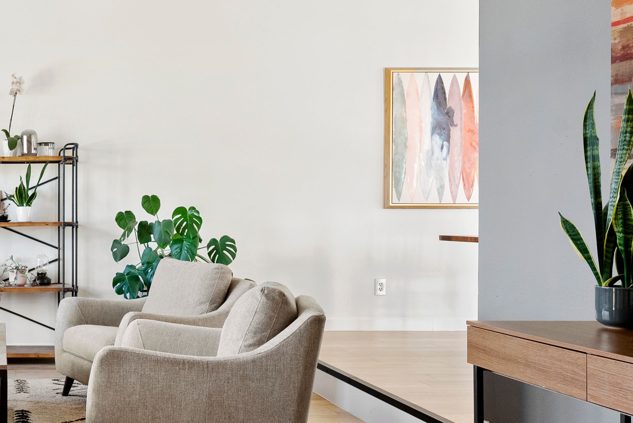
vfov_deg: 28.1
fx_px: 844
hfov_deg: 36.9
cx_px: 2
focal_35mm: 48
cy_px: 235
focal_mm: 21
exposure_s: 1/10
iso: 640
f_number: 8
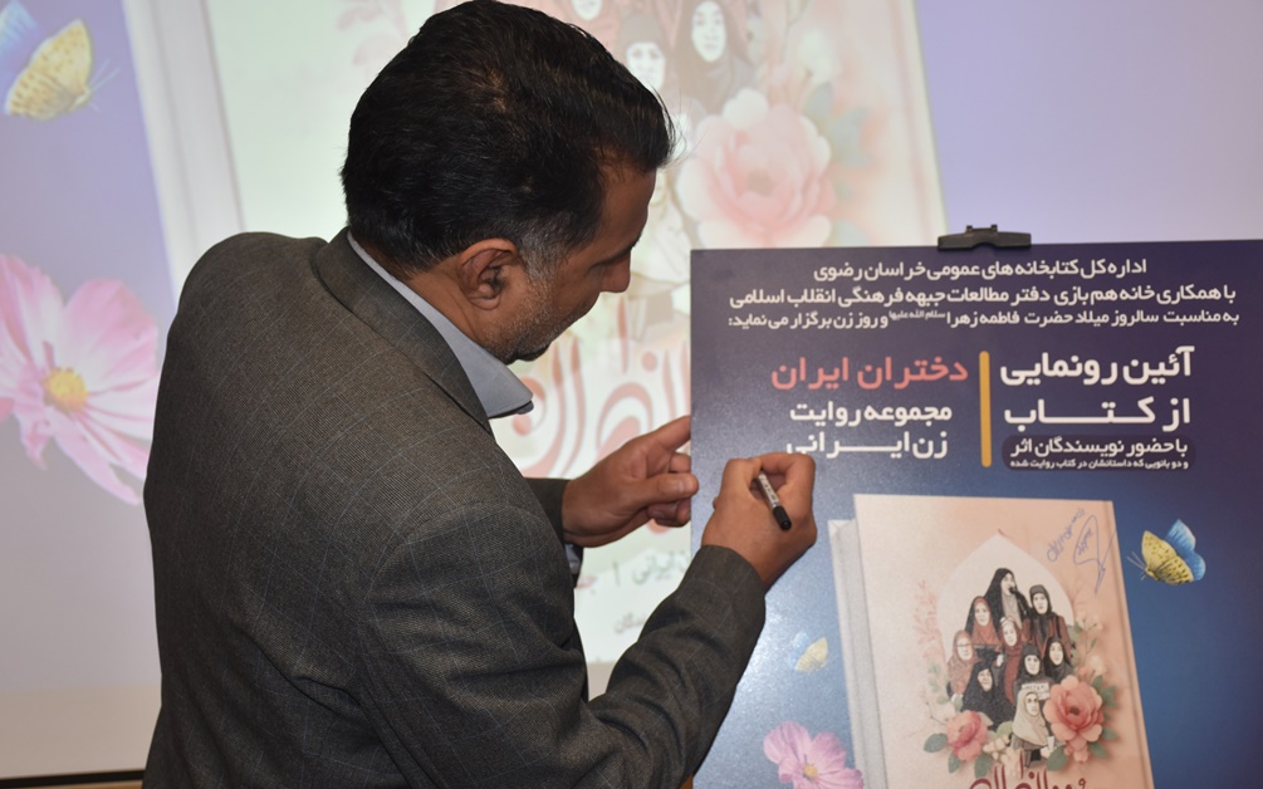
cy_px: 396
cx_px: 625
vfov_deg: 23.8
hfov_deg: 37.2
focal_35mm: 55
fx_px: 1876
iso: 400
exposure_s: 1/60
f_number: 4.2
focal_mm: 35
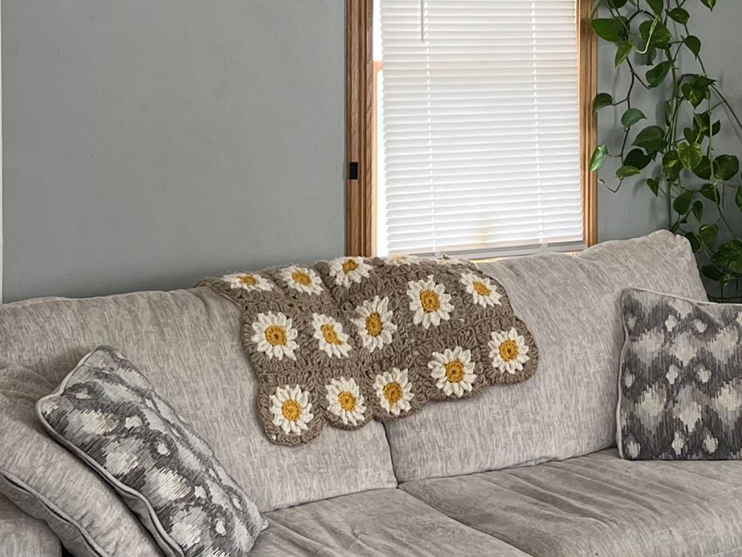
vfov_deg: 17.2
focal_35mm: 85
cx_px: 422
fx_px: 1822
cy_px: 88
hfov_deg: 23.0
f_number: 1.5
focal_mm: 5.7
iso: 80
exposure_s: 1/60
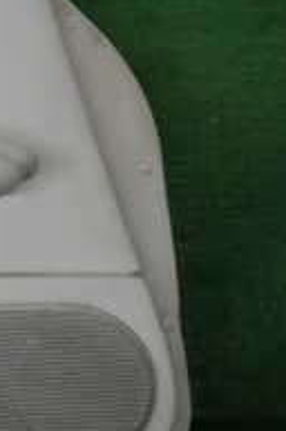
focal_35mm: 81
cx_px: -375
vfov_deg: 25.1
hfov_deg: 13.1
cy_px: 192
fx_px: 969
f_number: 2
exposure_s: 1/125
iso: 100
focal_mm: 4.5
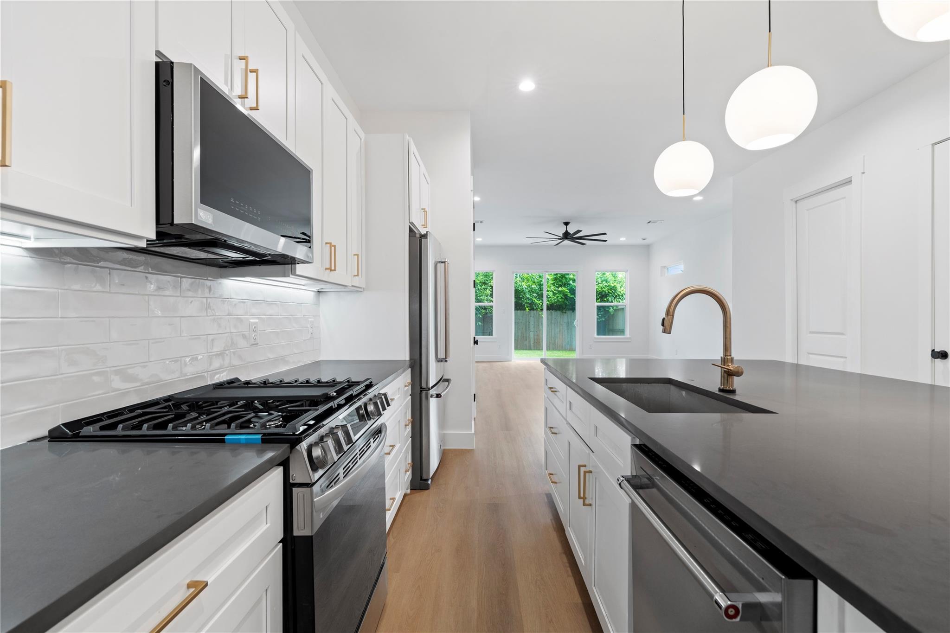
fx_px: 422
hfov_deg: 96.7
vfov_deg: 73.7
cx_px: 475
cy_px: 316
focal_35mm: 16
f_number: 9
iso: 200
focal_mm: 16
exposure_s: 1/3
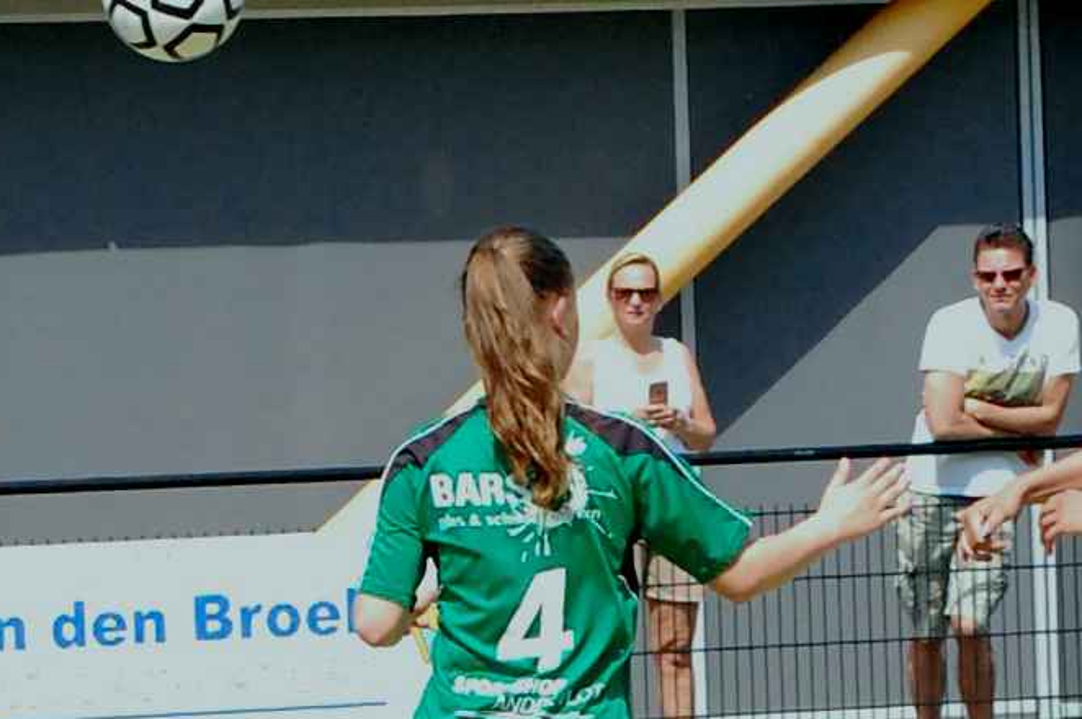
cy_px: 681
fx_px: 7086
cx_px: 486
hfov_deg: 8.7
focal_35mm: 236
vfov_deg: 5.8
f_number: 9
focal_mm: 60
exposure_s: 1/2000
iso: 1600
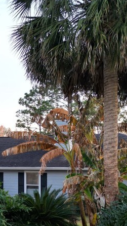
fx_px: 359
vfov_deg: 34.3
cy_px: 164
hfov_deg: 19.1
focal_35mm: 60
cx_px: -19
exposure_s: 1/50
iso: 110
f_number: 1.7
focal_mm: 6.72
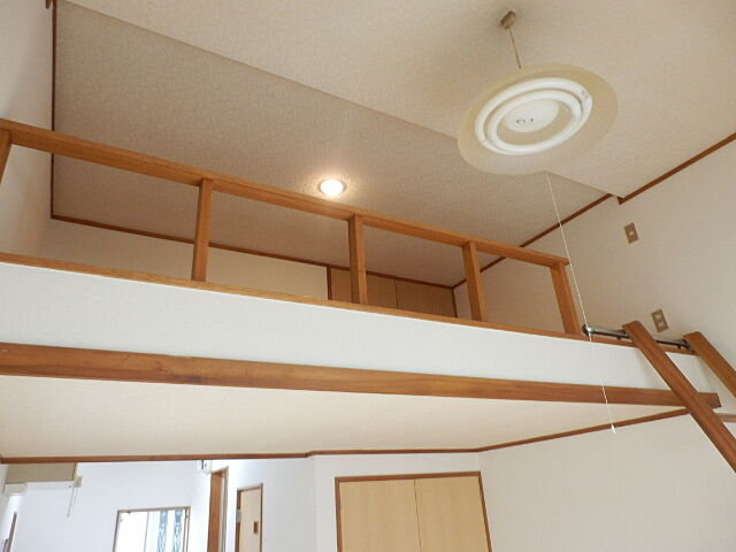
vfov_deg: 56.8
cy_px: 276
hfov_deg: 71.6
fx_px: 510
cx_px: 368
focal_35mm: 24
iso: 400
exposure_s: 1/30
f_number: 3
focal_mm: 4.2
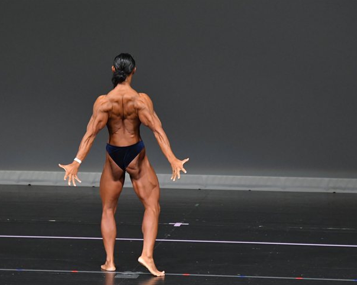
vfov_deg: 4.5
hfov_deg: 5.6
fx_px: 3623
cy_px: 152
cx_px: 132
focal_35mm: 343
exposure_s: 1/400
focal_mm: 190
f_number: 5.6
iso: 4000
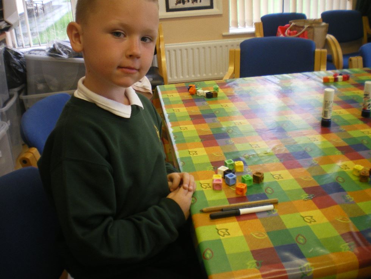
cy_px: 140
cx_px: 186
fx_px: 386
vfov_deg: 39.7
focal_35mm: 36
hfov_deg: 51.4
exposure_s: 1/50
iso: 200
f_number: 3.1
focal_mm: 6.3
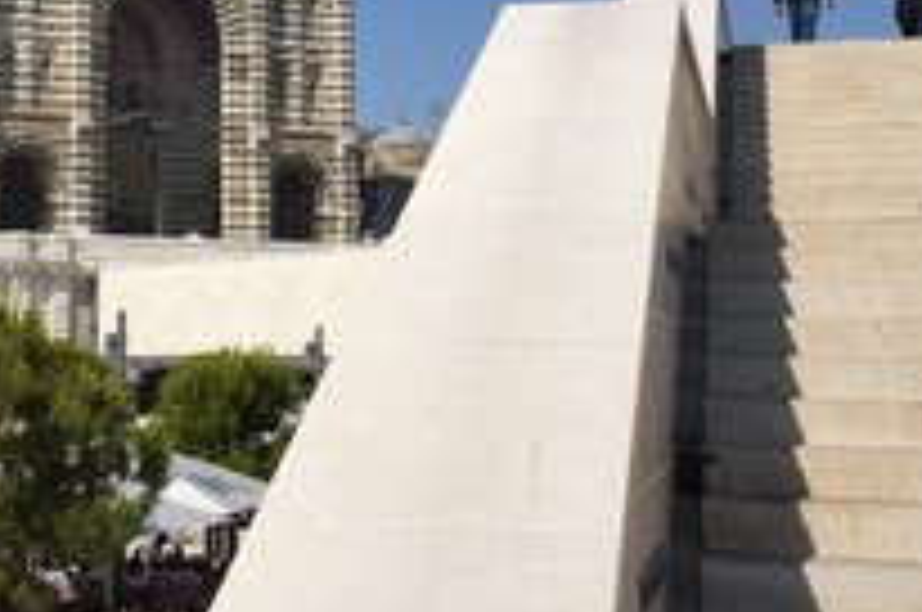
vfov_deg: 17.0
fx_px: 1995
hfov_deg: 25.6
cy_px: -9
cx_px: 207
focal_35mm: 78
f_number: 20
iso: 200
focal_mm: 38
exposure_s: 1/200
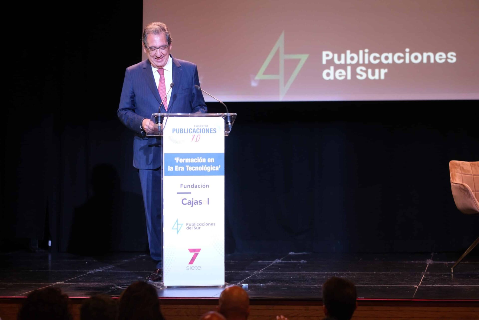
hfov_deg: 15.2
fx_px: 1796
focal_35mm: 135
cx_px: 240
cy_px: 160
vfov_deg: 10.2
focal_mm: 90
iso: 1600
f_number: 2
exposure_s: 1/200
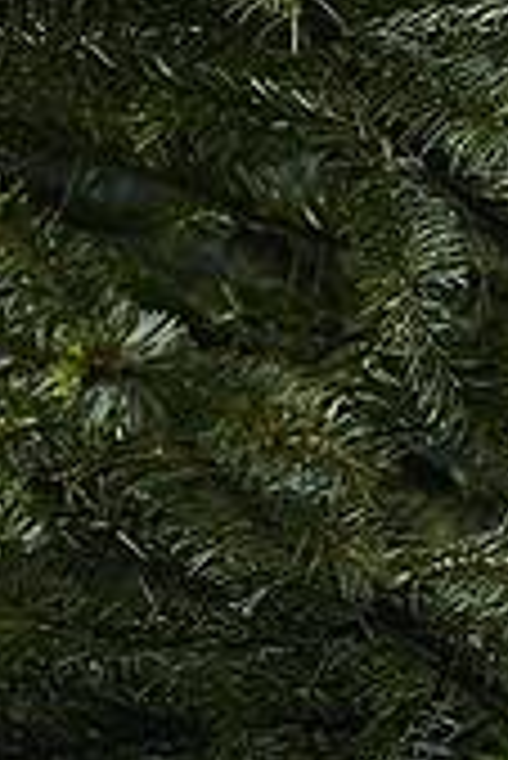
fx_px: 10814
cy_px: -798
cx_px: 1223
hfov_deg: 2.7
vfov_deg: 4.0
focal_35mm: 512
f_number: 8
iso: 400
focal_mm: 100
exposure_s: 1/15
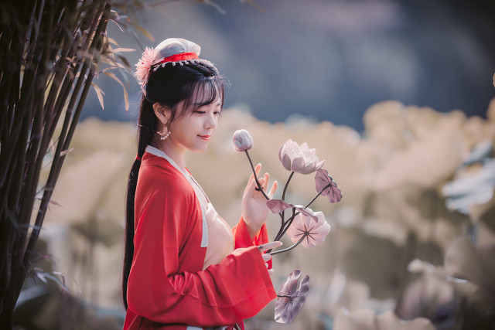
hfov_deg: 10.3
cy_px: 165
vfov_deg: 6.9
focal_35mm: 200
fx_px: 2750
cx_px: 248
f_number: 2
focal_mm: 200
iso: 100
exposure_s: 1/500
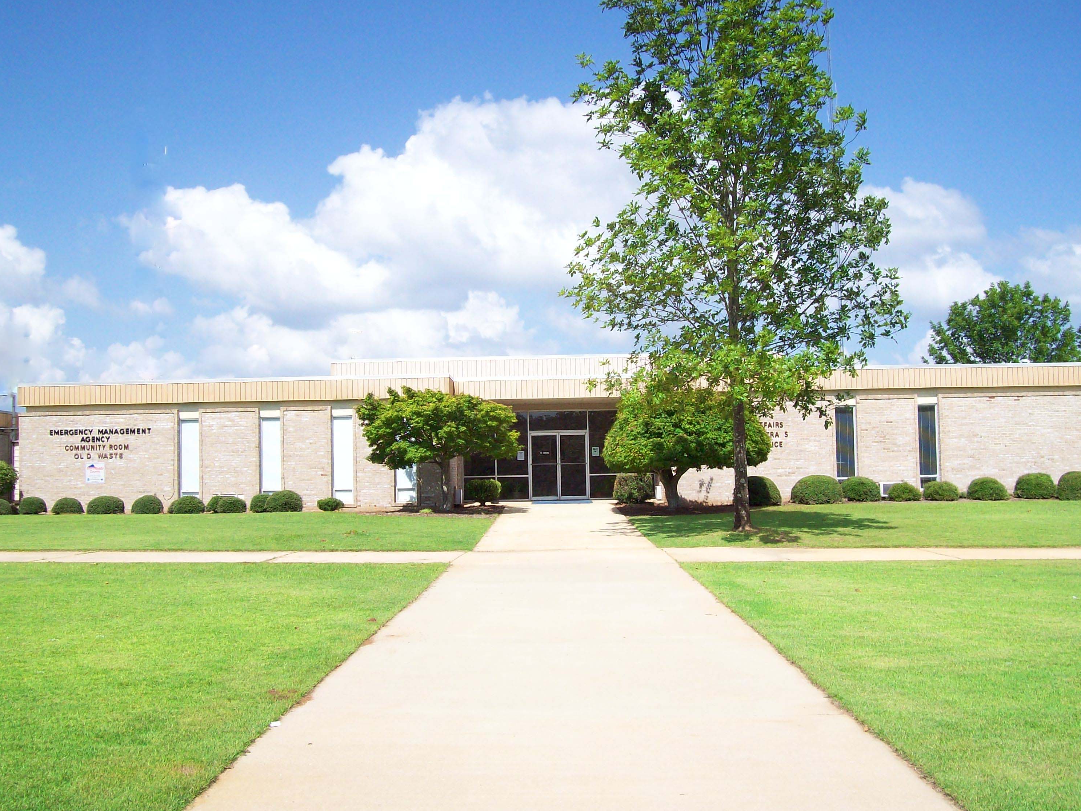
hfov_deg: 50.1
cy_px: 404
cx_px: 541
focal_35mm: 37
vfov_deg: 38.7
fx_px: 1155
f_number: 4.8
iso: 80
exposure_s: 1/485
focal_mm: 6
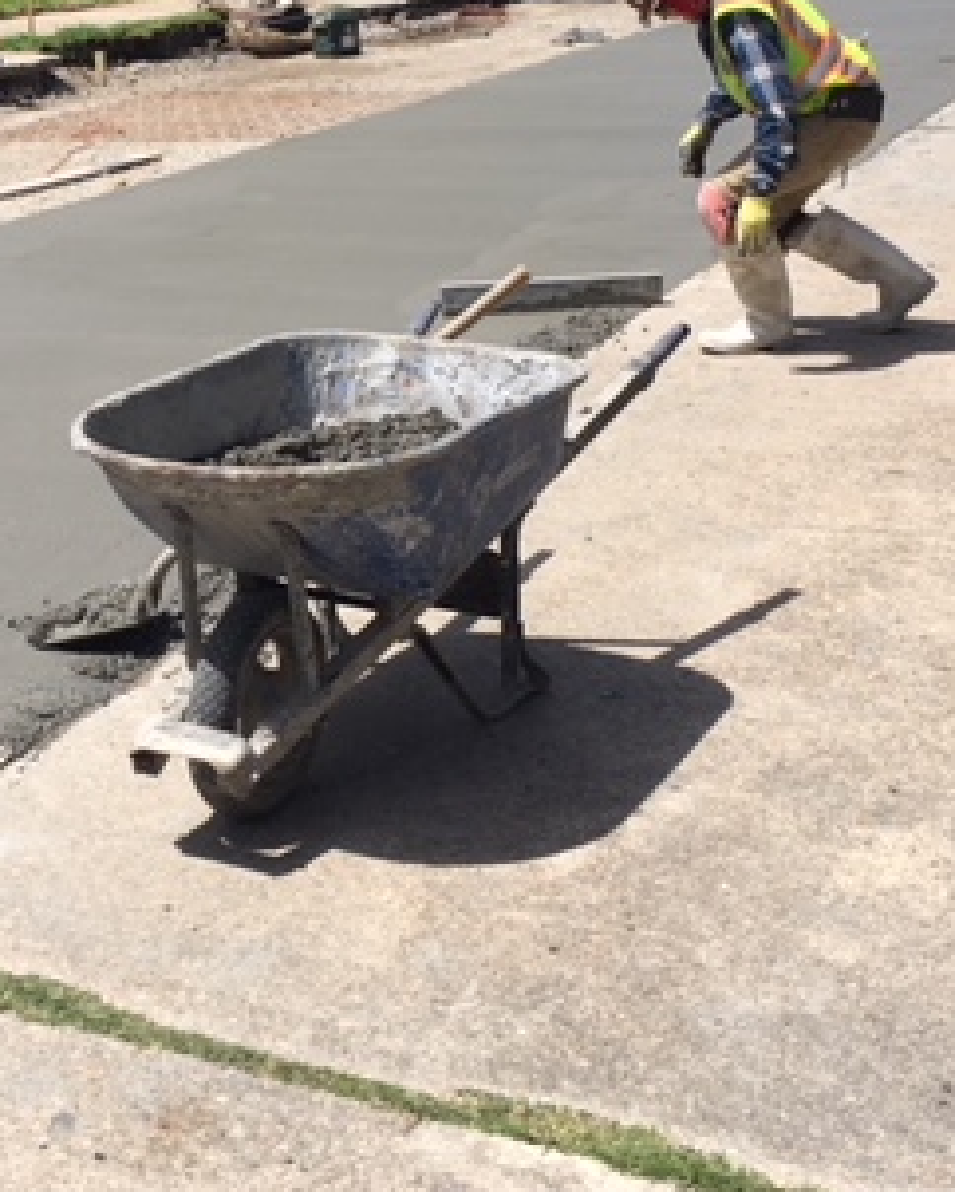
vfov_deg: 31.0
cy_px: 328
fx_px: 2118
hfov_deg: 25.1
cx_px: 213
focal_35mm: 60
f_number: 2.2
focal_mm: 4.15
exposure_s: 1/1672
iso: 25
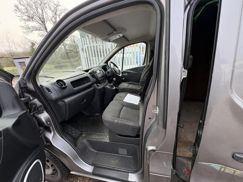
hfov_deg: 102.1
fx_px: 98
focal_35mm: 14
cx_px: 122
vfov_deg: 85.7
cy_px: 91
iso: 80
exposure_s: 1/99
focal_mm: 2.22
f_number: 2.2
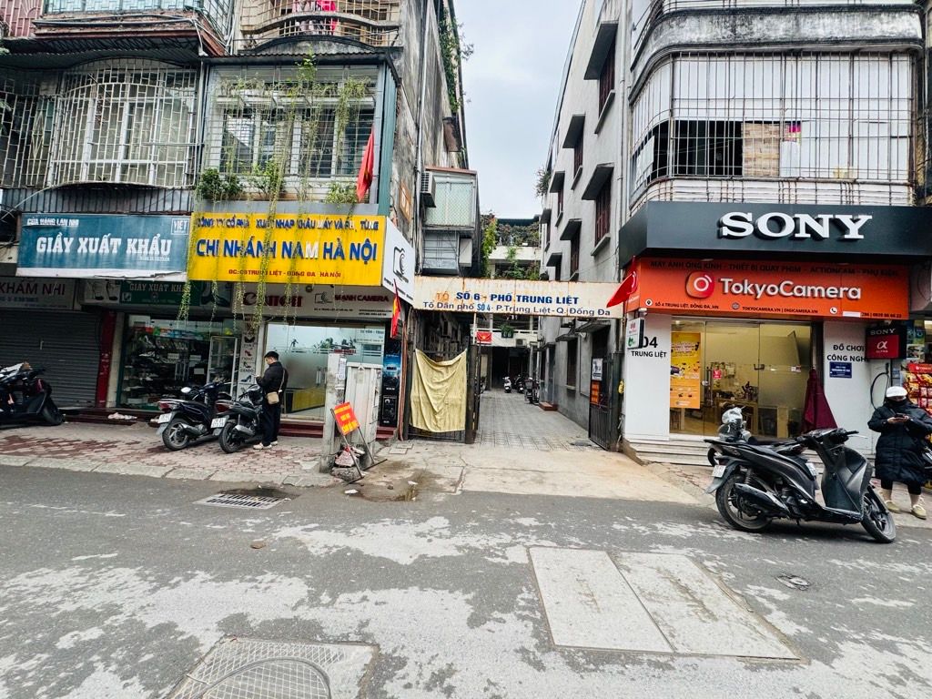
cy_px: 350
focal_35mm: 14
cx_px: 466
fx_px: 377
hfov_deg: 102.1
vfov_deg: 85.7
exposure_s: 1/99
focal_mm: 2.22
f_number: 2.2
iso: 100
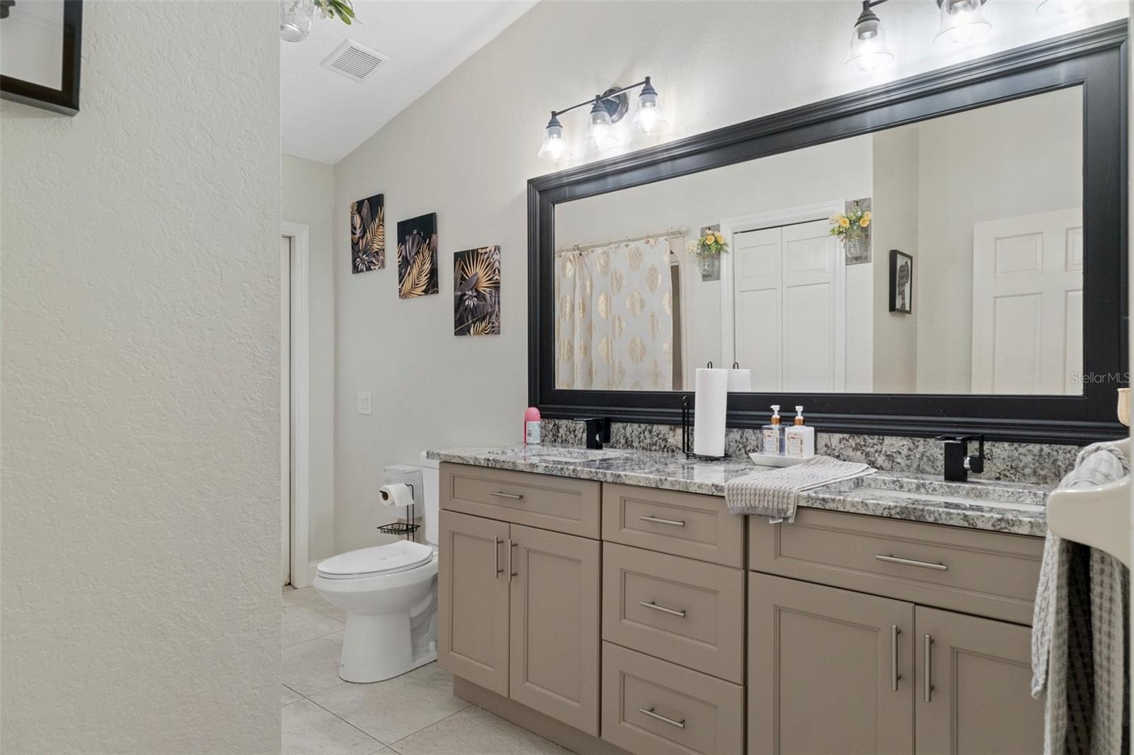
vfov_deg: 59.5
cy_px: 378
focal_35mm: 21
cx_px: 567
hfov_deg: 81.2
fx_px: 661
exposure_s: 1/5
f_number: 8
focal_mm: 14
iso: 500
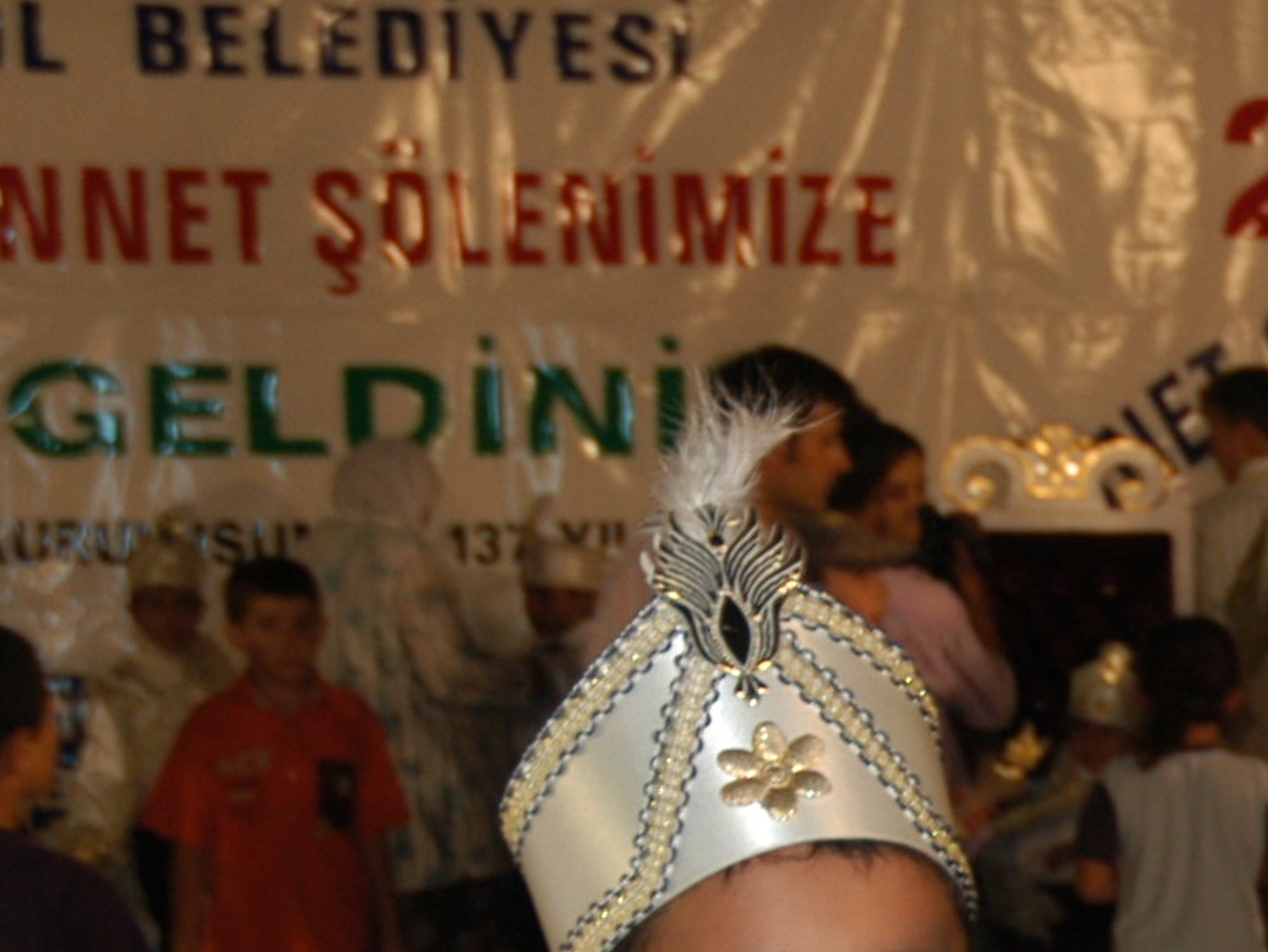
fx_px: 6042
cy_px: 1262
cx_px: 2138
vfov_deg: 8.9
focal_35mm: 165
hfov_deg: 11.3
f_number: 4
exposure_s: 1/60
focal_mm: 29
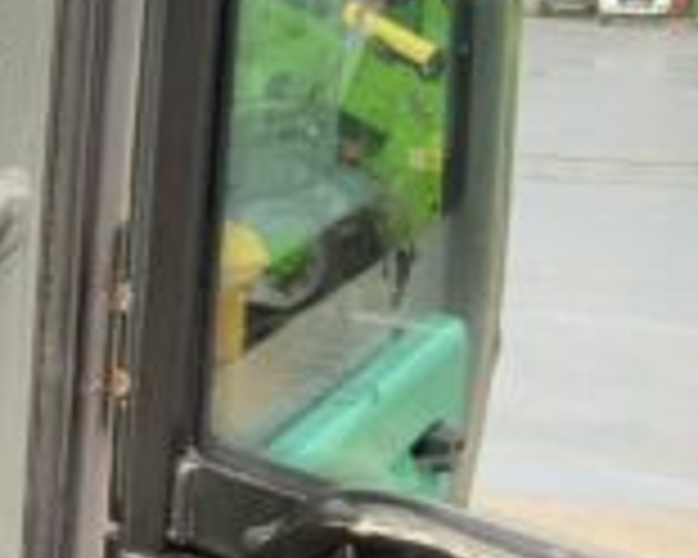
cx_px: -450
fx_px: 2417
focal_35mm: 117
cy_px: 364
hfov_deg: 14.9
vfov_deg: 13.2
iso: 64
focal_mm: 3
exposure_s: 1/122
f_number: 1.8
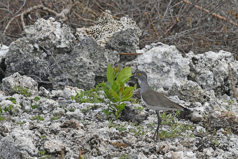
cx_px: 119
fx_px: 2975
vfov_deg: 3.1
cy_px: 80
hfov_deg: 4.6
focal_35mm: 450
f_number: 13
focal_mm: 300
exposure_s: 1/160
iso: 100
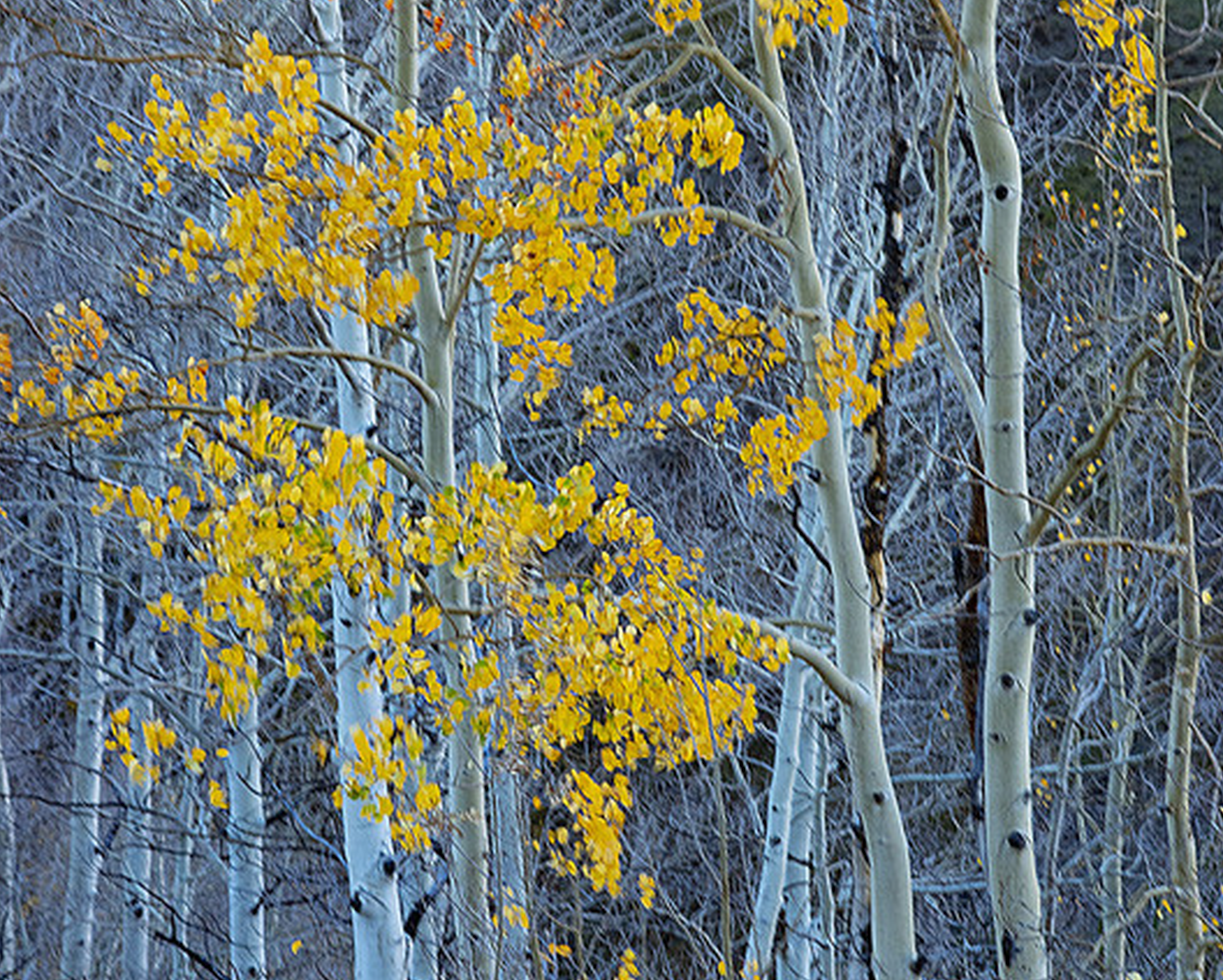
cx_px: 614
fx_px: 8330
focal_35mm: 230
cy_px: 394
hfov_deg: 8.4
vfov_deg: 6.7
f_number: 13
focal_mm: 107.5
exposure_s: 1/10
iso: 400
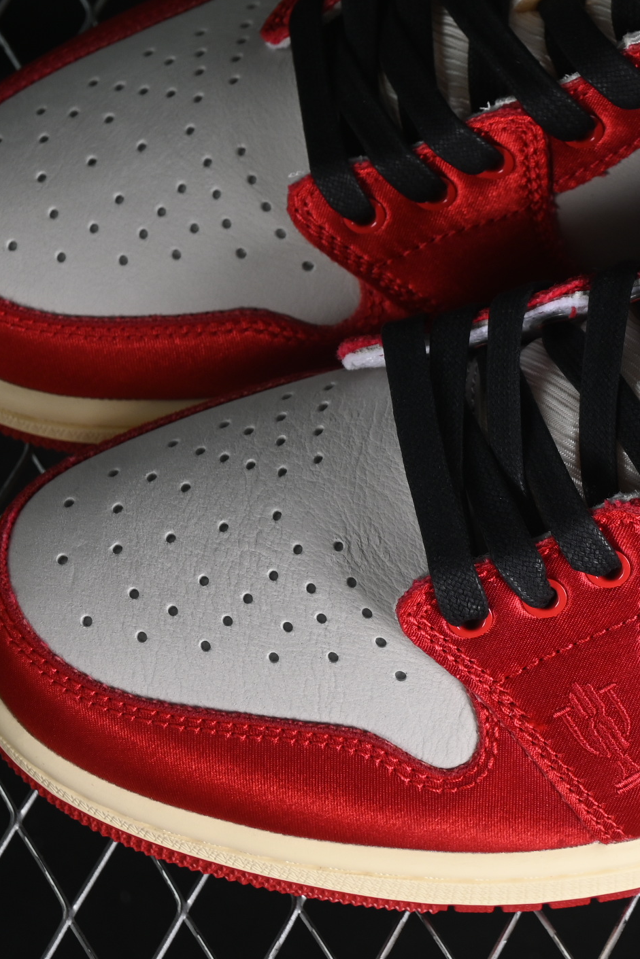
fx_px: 3945
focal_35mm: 148
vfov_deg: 13.9
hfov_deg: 9.2
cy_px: 354
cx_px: 673
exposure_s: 1/80
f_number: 6.3
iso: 160
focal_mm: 50
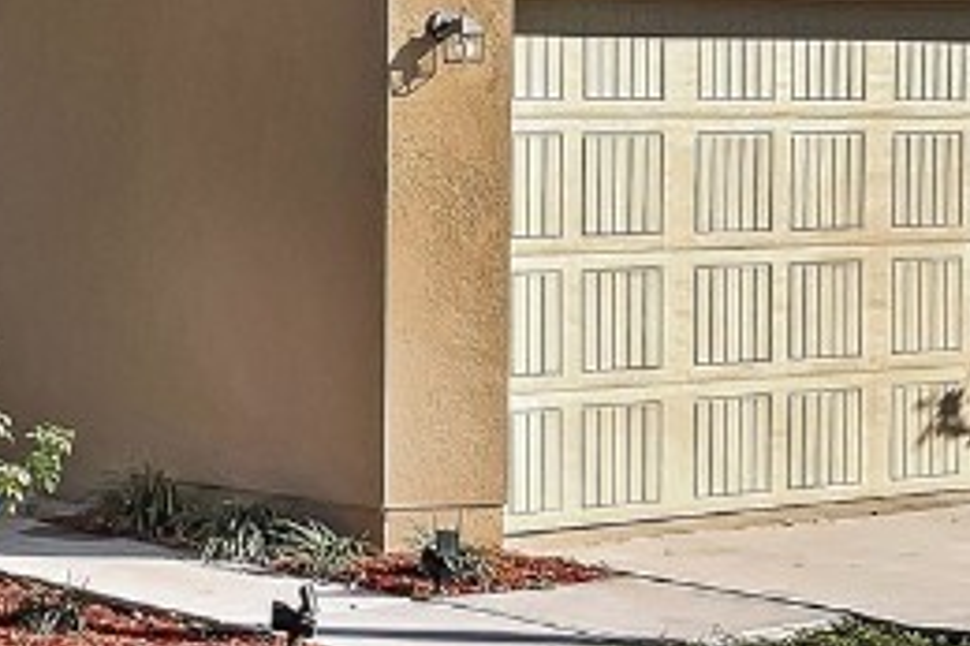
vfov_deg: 11.5
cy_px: 261
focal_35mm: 119
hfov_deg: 16.5
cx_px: -205
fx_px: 3204
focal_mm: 3
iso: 16
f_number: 1.8
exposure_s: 1/1451
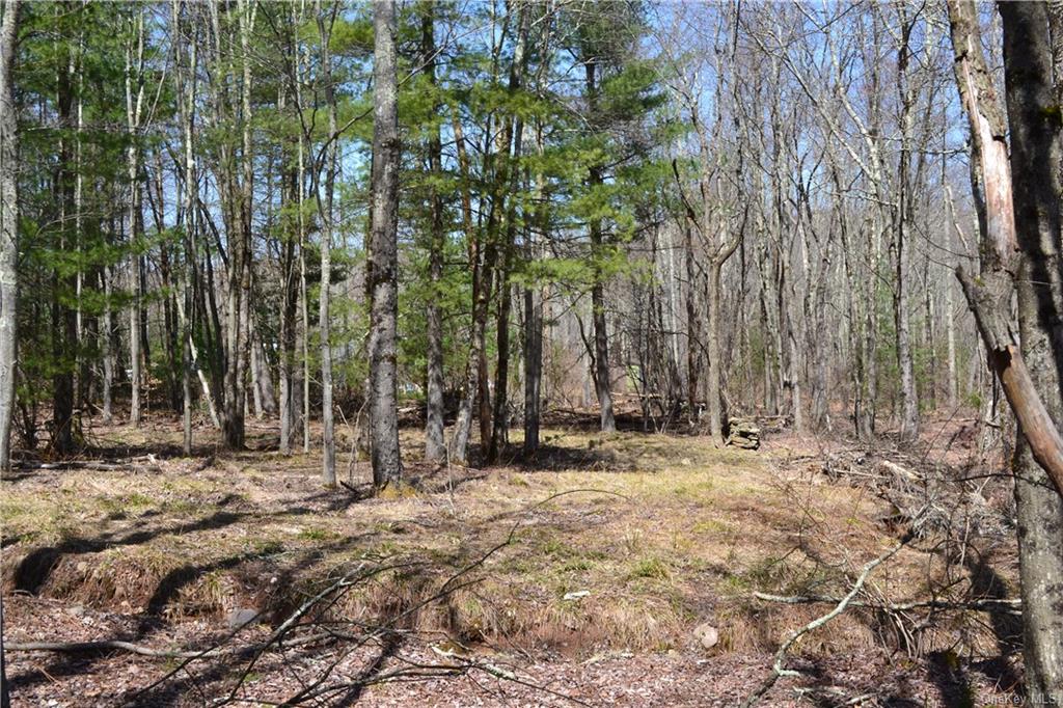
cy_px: 354
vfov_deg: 31.9
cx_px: 532
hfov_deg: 46.4
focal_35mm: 42
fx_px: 1240
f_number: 10
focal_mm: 28
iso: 400
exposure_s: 1/250
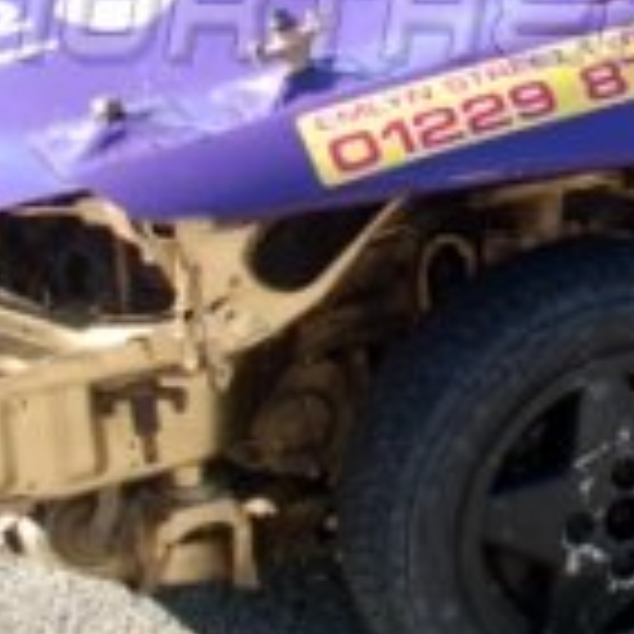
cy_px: 27
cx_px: 845
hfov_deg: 13.2
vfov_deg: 13.6
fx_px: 2632
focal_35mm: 127
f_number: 4
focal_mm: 22
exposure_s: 1/500
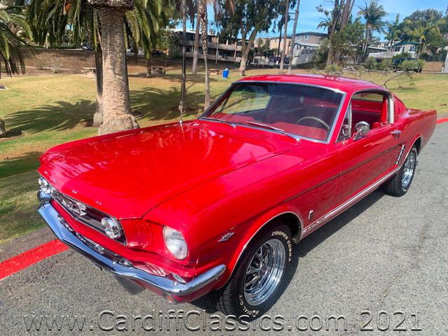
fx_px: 336
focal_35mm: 26
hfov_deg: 67.3
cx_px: 224
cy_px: 168
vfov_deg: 53.1
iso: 25
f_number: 1.8
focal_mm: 4.25
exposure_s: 1/954
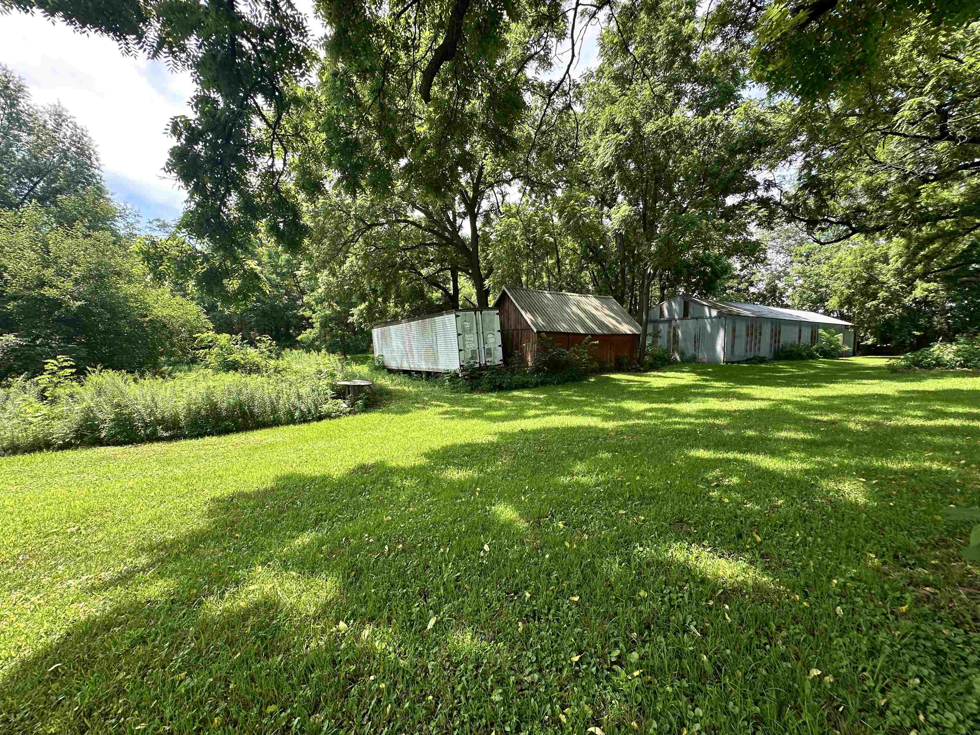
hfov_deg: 102.1
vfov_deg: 85.7
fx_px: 396
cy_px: 368
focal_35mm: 14
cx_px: 490
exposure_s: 1/325
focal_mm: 2.22
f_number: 2.2
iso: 40
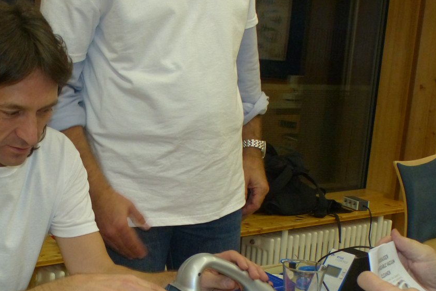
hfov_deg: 31.9
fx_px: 751
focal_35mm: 62
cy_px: 245
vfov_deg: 21.6
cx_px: 115
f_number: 2.8
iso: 400
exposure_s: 1/100
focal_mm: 7
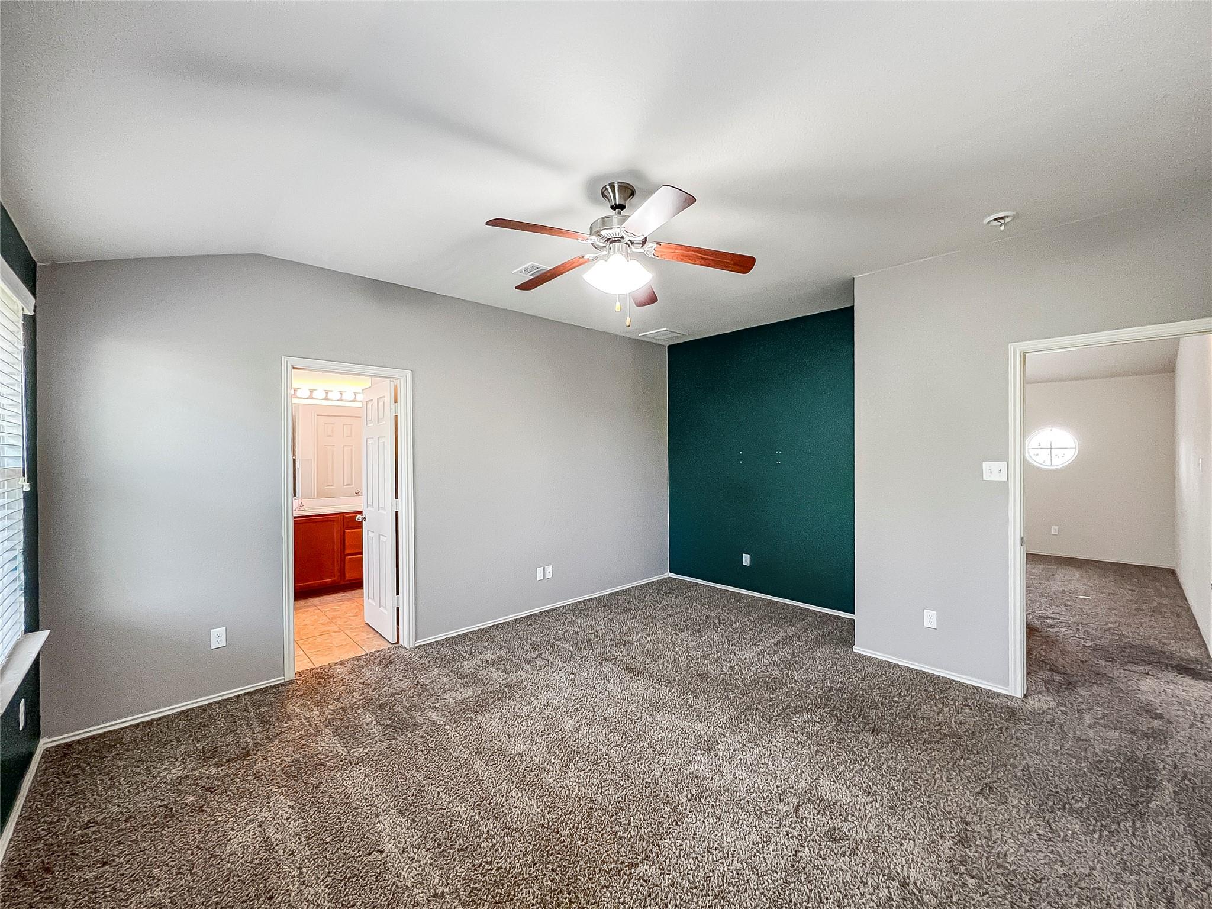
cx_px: 606
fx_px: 455
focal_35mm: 13
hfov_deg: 106.2
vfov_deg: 89.9
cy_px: 454
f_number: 1.8
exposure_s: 1/60
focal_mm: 1.57
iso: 320
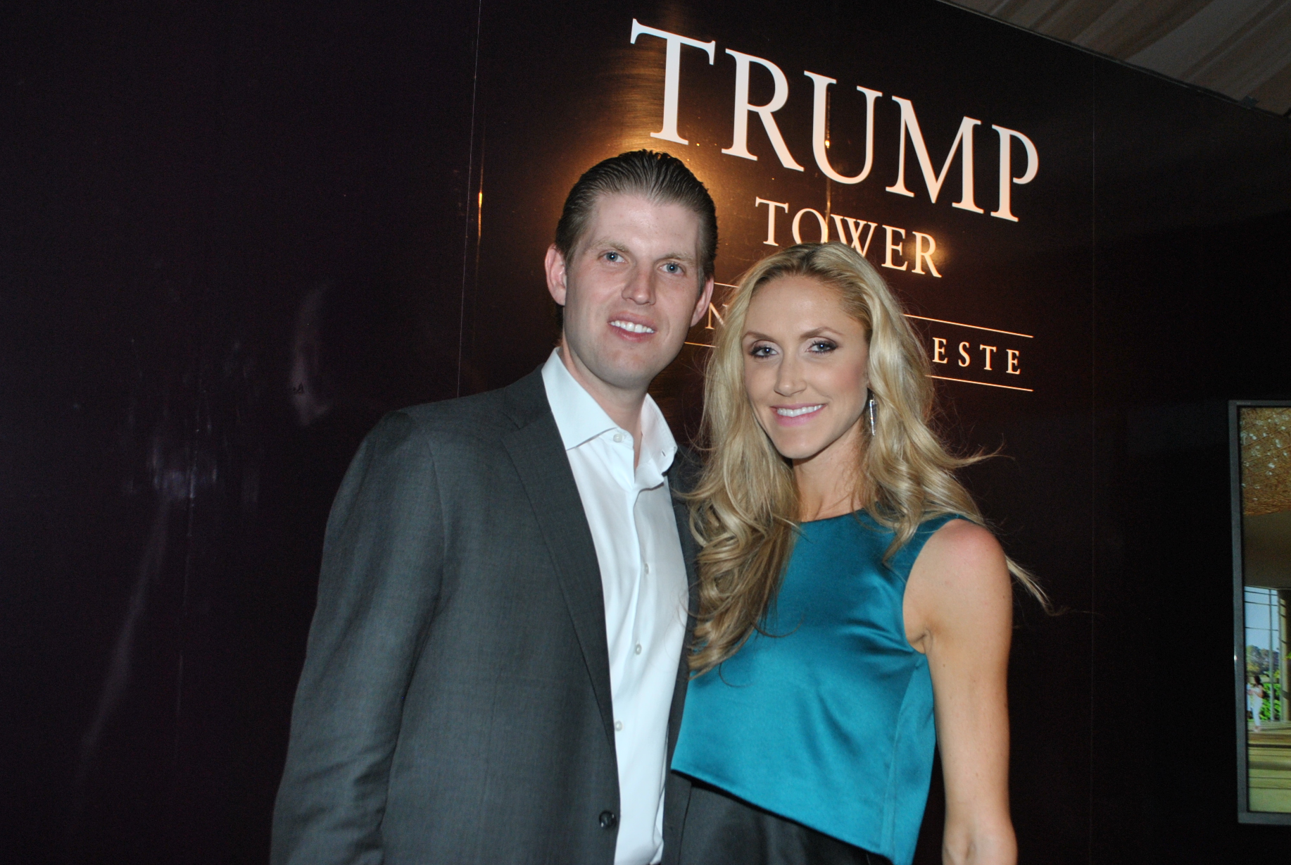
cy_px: 417
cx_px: 670
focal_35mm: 38
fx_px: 1364
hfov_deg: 50.6
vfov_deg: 35.1
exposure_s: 1/80
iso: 400
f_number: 5.6
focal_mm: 24
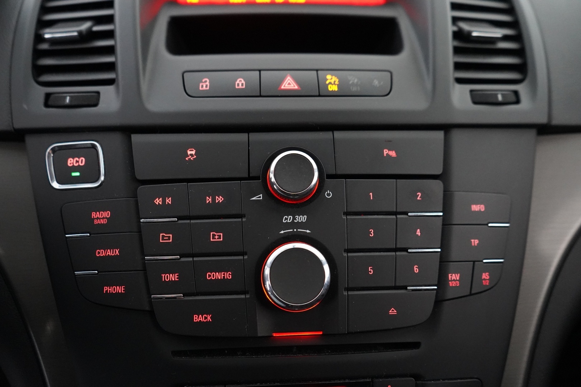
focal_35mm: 28
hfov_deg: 65.5
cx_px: 290
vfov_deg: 46.4
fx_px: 452
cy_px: 194
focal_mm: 28
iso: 10000
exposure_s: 1/80
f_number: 3.5
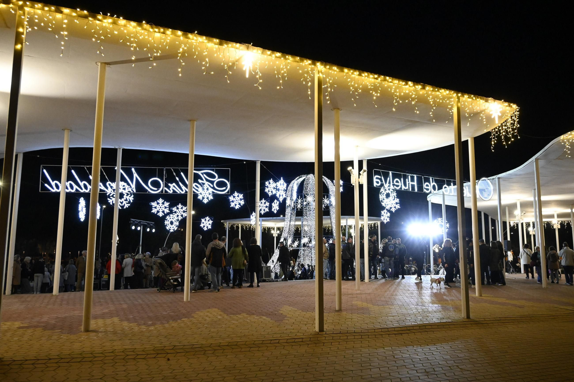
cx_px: 287
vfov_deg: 42.6
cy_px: 191
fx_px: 490
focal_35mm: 31
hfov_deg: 60.7
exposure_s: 1/100
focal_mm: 20.5
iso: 5000
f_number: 5
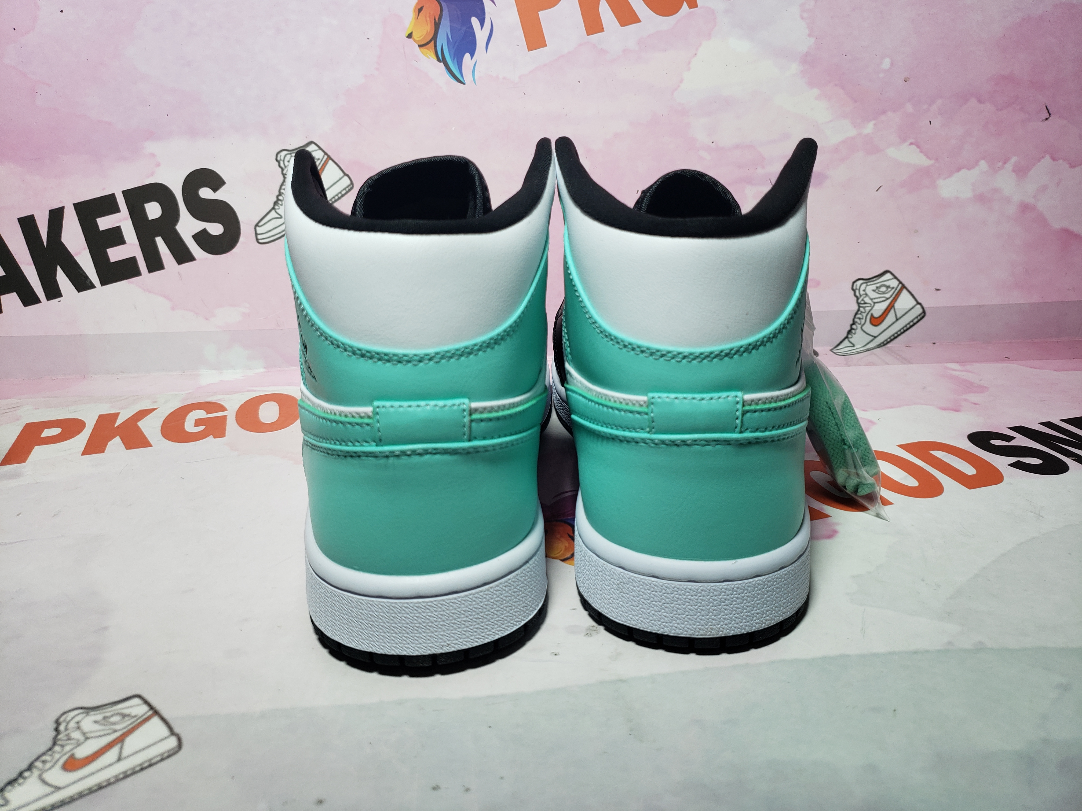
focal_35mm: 26
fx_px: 813
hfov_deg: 67.3
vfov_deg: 53.1
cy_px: 406
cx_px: 541
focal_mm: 4.3
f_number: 1.5
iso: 50
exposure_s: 1/439
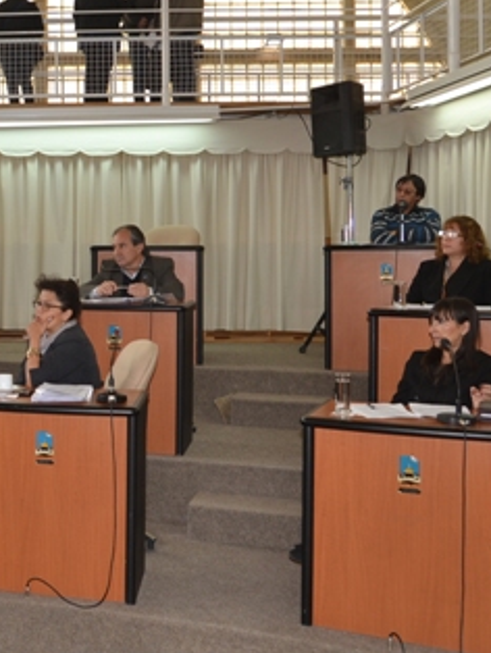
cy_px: 251
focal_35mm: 50
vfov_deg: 38.0
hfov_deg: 25.9
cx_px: -106
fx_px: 944
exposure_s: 1/125
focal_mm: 17
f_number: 5.6
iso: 200
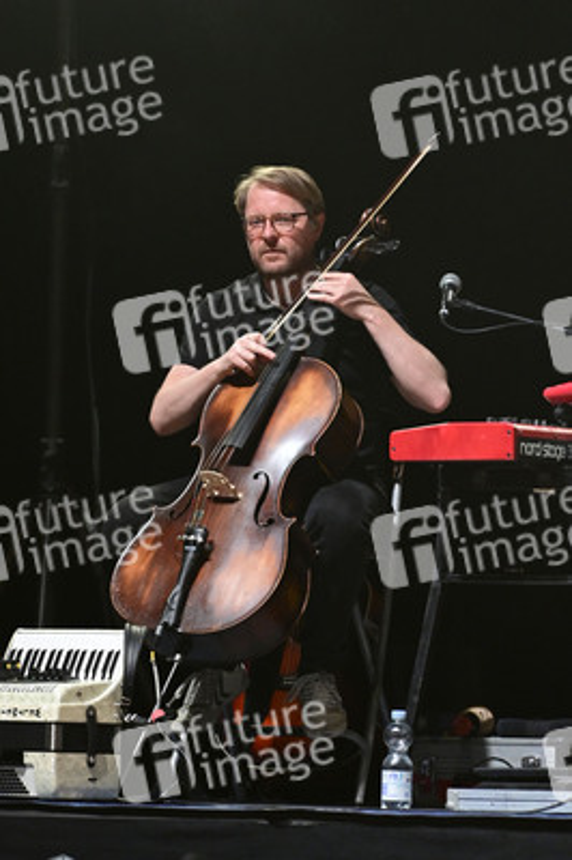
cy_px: 430
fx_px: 4775
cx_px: 286
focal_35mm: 200
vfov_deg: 10.3
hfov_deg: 6.9
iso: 4000
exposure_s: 1/500
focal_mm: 200
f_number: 2.8
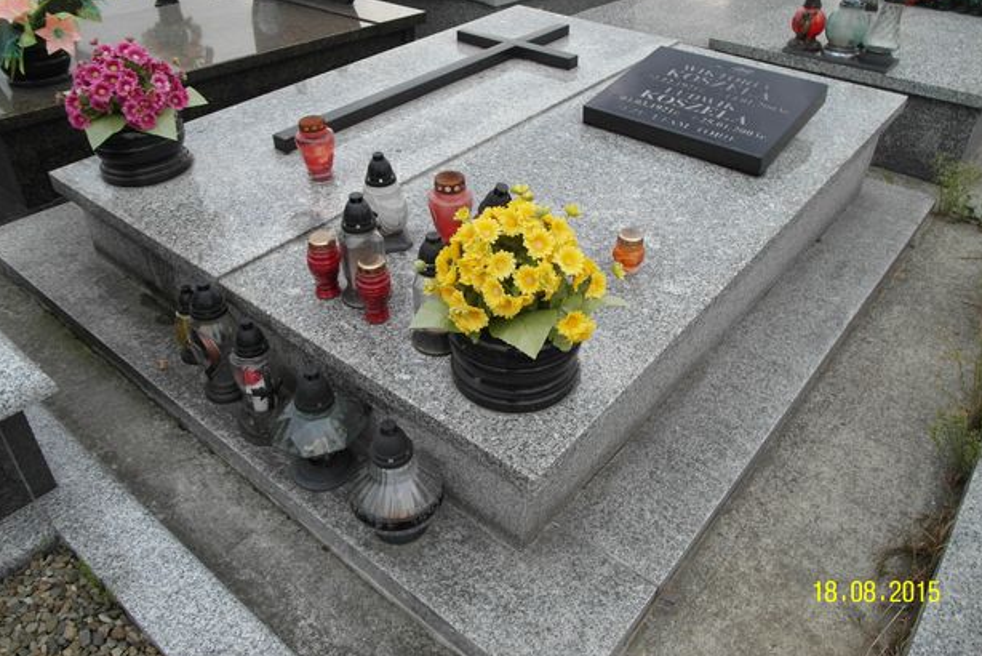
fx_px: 710
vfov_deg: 49.5
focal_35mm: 26
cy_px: 288
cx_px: 501
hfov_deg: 69.4
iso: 80
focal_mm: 5.2
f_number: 3.4
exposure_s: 1/125
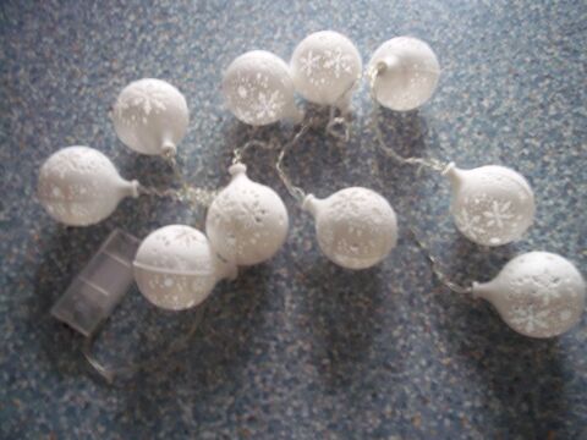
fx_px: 610
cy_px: 220
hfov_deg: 51.4
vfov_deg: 39.7
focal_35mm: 36
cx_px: 294
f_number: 3.1
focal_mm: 6.5
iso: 181
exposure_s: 1/8
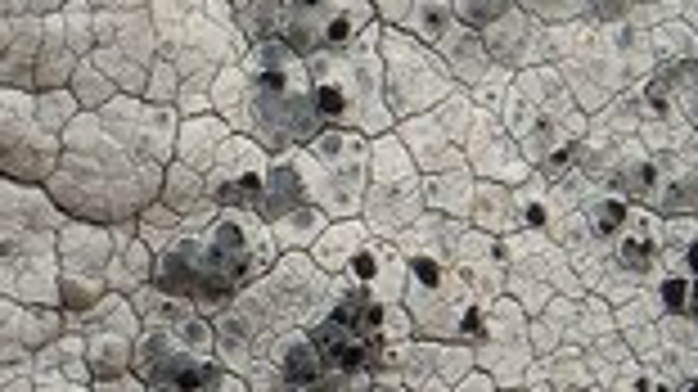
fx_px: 3663
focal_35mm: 198
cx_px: -784
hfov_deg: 9.9
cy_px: 210
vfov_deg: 6.1
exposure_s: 1/160
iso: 80
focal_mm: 6.4
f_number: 8.5
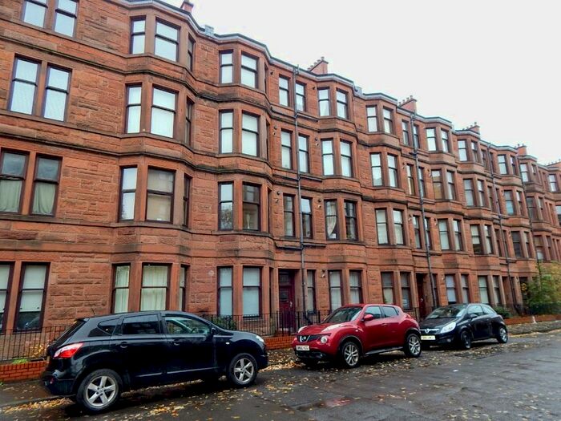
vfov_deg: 61.1
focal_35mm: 22
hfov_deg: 76.4
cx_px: 280
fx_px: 357
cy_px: 210
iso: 125
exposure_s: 1/60
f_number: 3
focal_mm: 4
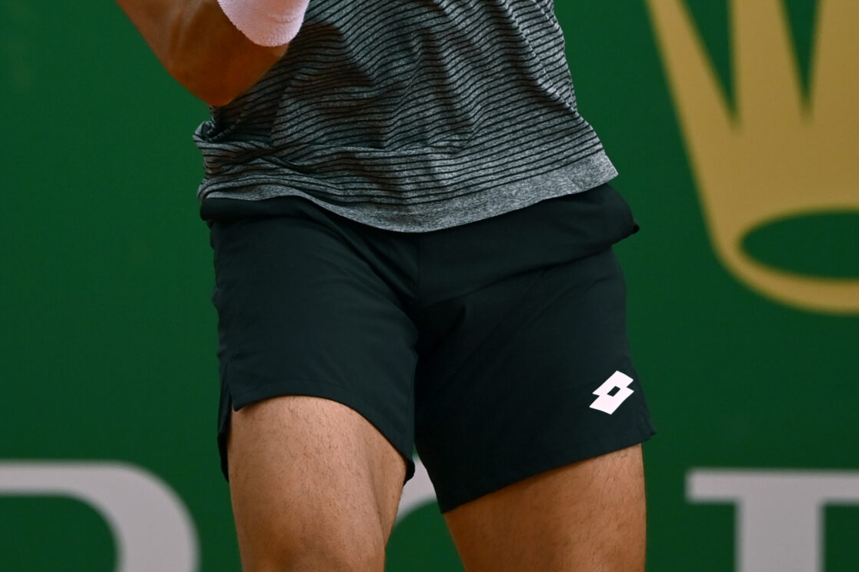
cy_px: 7
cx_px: 381
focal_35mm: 803
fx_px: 19159
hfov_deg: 2.6
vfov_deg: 1.7
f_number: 4
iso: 400
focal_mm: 350
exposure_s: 1/3200
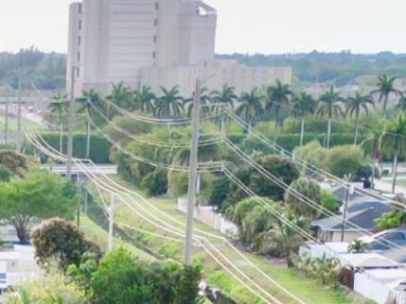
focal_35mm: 161
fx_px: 1889
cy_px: 848
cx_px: -121
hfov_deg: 11.9
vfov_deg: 8.1
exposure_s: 1/500
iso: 110
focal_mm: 6.72
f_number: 1.7
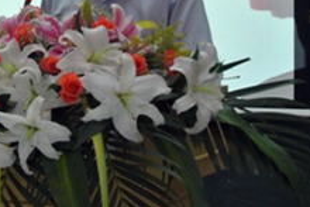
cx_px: -86
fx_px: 2033
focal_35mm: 236
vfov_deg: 5.8
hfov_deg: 8.6
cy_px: -6
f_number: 5.6
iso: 800
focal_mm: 30
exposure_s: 1/30
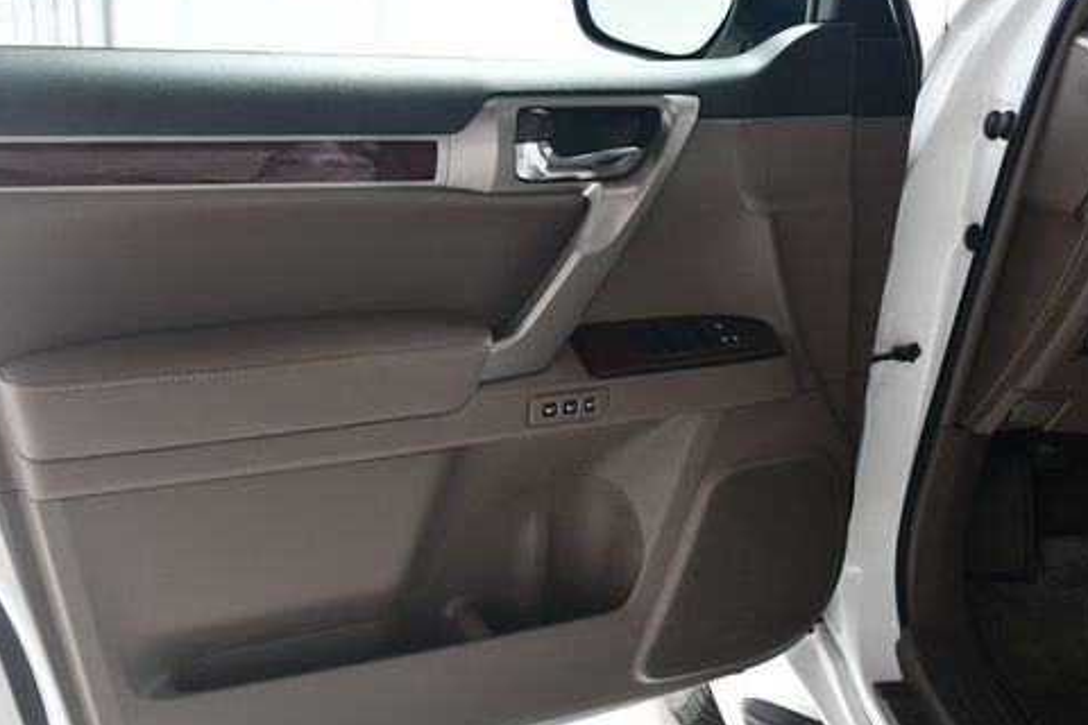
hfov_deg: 48.0
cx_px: 410
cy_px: 451
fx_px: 1209
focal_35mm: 40
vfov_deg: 33.2
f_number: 5
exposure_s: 1/160
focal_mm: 20
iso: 100
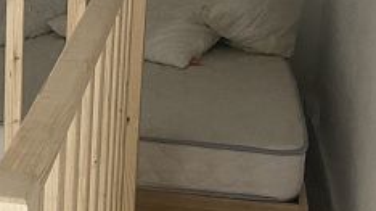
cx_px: -182
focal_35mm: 97
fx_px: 966
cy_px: 43
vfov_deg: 12.4
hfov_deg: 19.3
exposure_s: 1/41
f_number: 1.8
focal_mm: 4.25
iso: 500
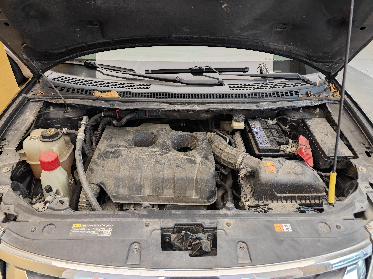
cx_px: 186
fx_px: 248
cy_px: 140
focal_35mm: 23
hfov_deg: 73.9
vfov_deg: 58.9
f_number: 1.9
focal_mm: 8.7
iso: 500
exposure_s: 1/50
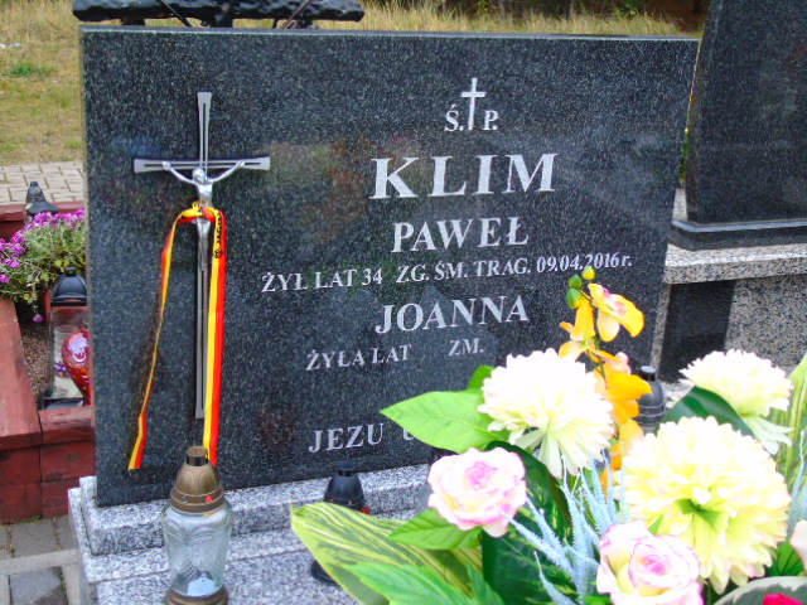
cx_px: 404
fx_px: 1072
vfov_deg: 31.5
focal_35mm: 46
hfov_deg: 41.2
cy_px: 302
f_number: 4.1
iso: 80
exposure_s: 1/40
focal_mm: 8.2
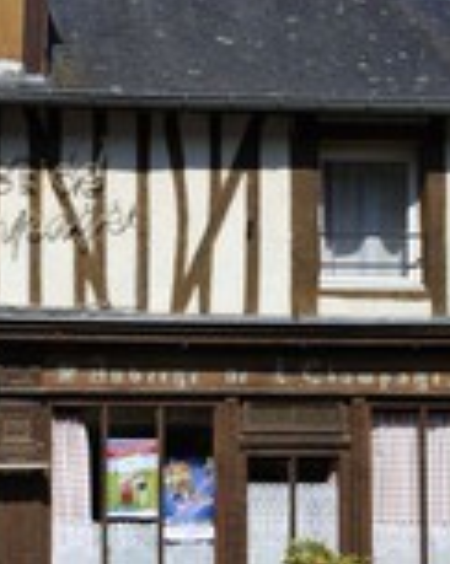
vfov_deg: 28.2
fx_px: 1118
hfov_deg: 21.6
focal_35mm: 67
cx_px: -42
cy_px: 354
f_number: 13
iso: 200
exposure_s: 1/200
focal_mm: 26
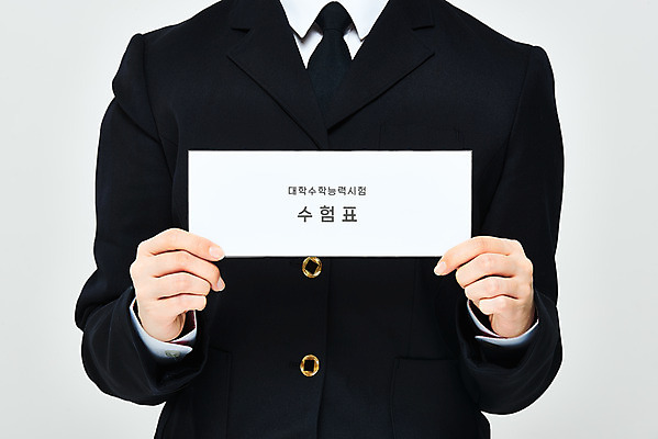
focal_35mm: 190
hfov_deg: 10.8
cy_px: 220
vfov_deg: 7.2
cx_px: 329
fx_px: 3474
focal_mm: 190
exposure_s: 1/125
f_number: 18
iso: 100
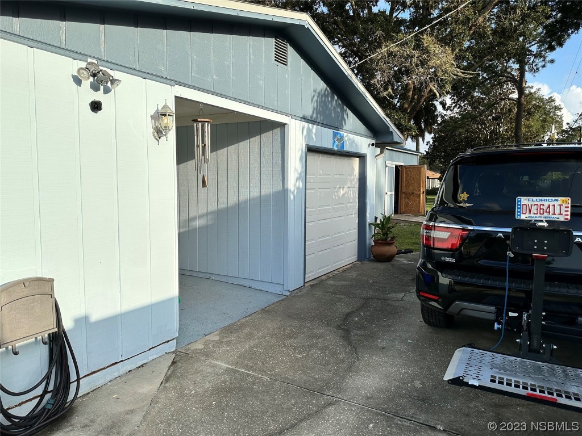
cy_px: 218
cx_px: 291
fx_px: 404
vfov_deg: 56.8
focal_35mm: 24
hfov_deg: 71.6
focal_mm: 6.86
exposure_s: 1/3717
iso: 80
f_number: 1.78
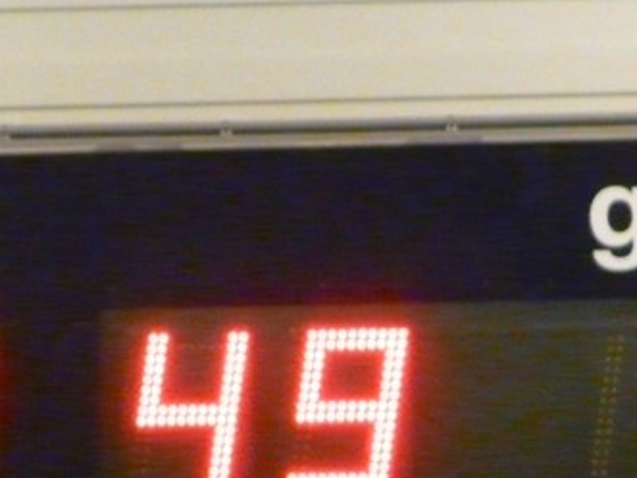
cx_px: 108
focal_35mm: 909
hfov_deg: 2.2
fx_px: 16721
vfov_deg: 1.6
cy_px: 478
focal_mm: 48.2
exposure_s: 1/80
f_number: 3.6
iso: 800
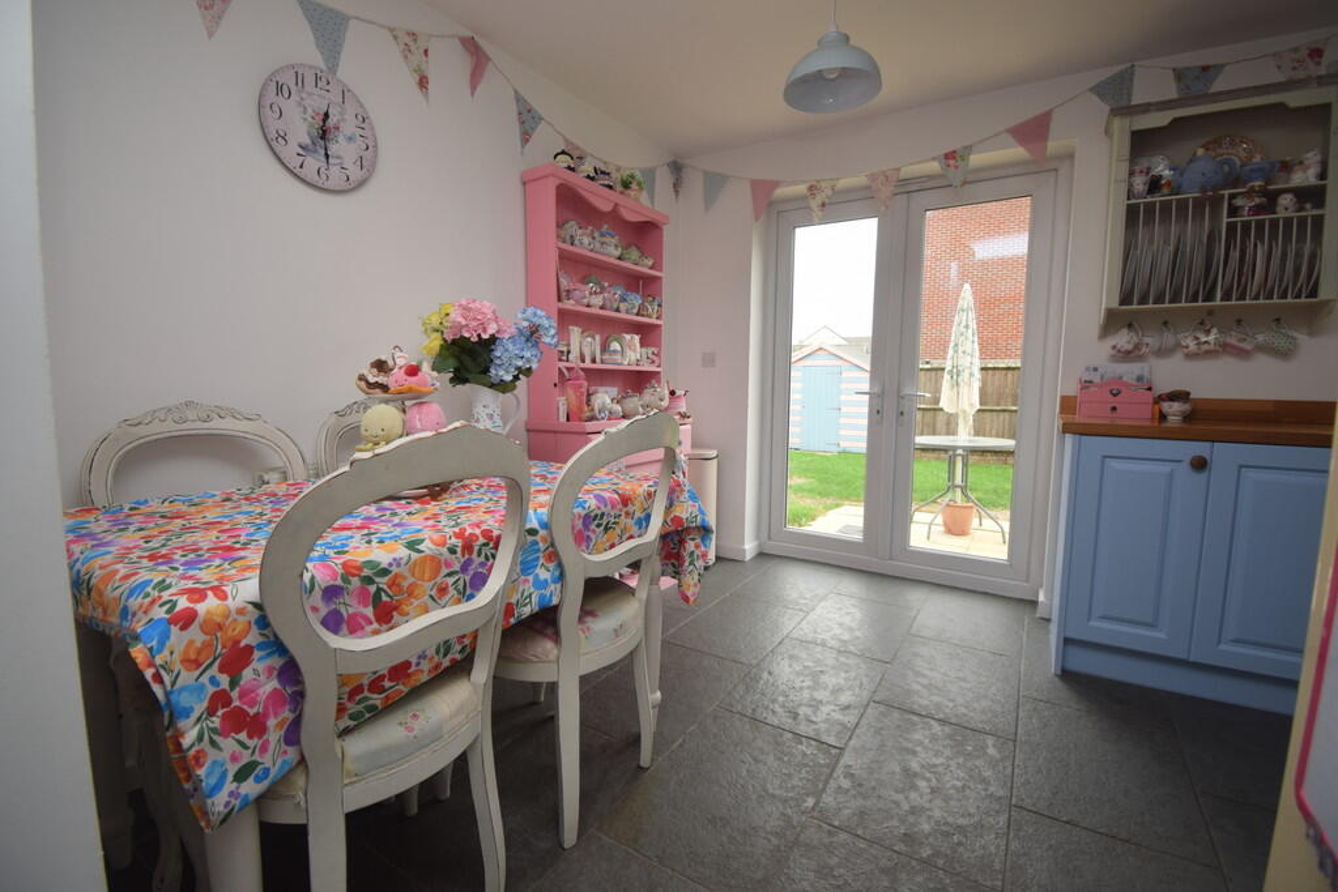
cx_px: 669
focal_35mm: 15
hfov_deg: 100.4
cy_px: 446
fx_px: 558
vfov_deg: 77.3
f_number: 4.5
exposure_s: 1/80
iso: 400
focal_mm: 10
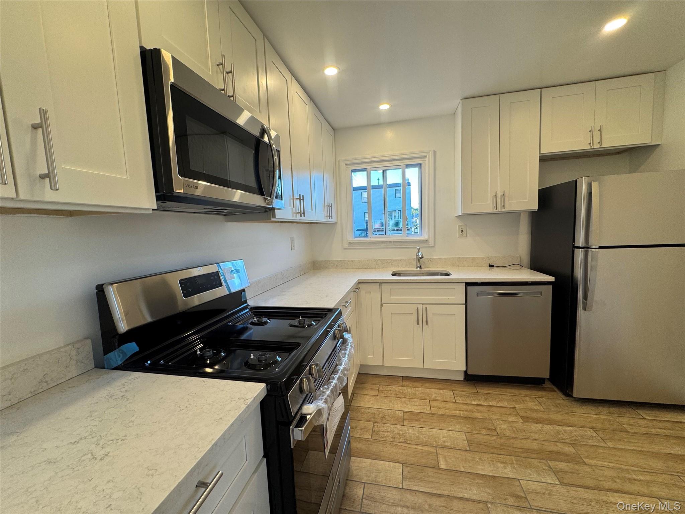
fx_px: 277
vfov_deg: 85.7
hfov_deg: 102.1
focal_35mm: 14
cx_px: 342
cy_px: 257
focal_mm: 2.22
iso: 80
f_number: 2.2
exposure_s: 1/125
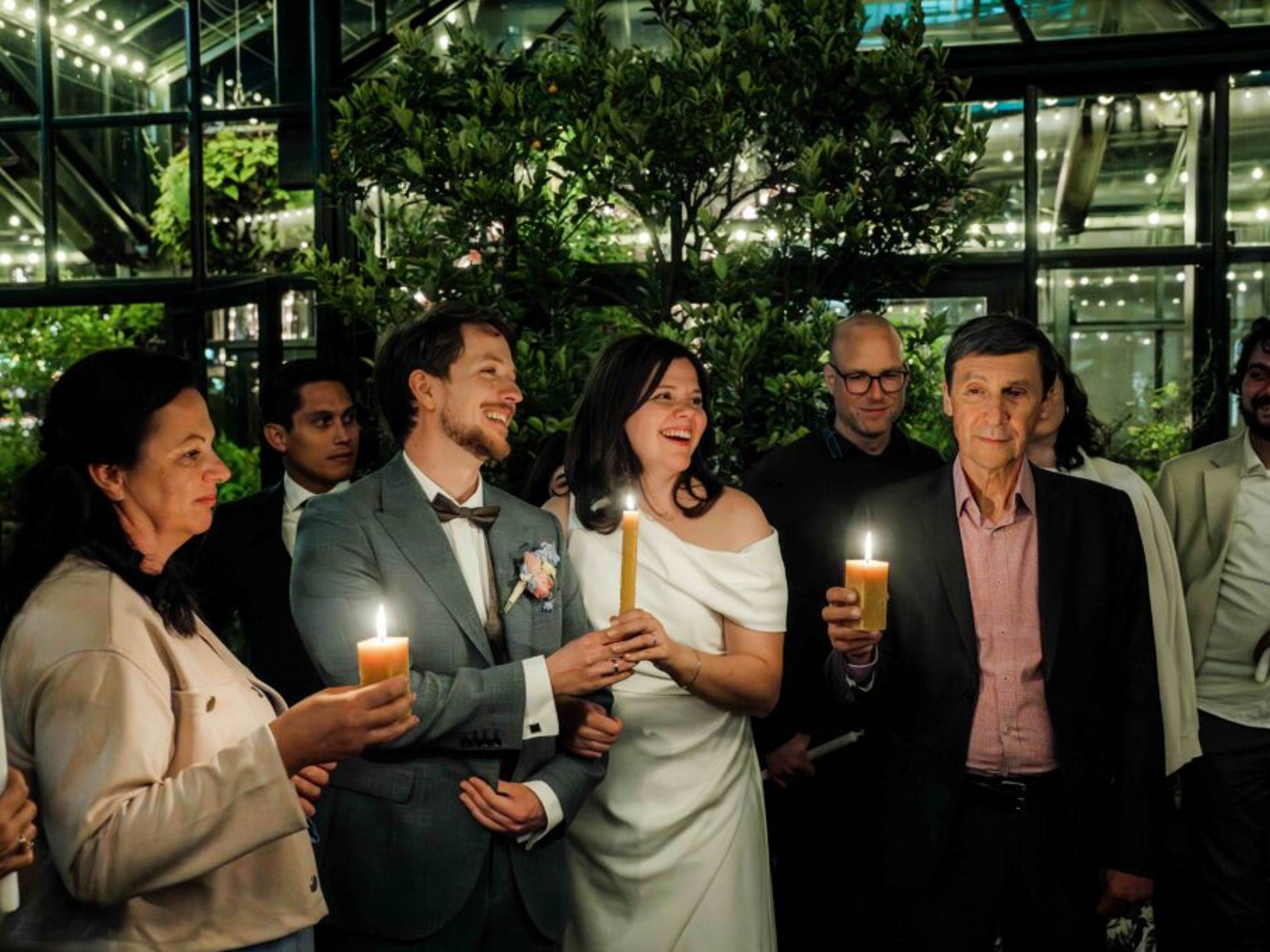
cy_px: 477
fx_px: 1410
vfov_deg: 37.3
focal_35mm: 38
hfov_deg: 48.5
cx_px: 601
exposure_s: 1/160
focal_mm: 35.4
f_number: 4
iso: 5000
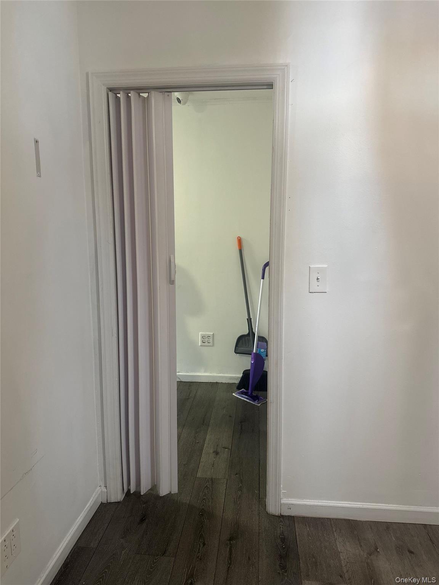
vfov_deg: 71.6
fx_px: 406
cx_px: 220
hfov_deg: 56.8
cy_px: 292
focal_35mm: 24
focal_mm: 6.86
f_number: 1.78
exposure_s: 1/60
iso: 250
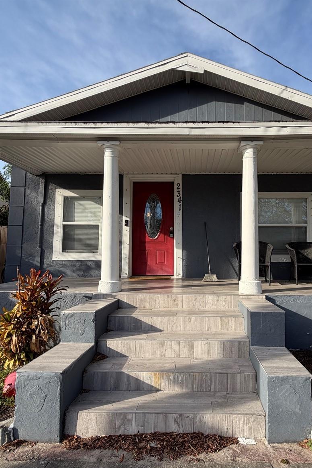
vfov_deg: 84.0
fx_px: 260
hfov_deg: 61.2
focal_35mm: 20
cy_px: 239
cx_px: 193
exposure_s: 1/770
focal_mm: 2.22
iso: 32
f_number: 2.2
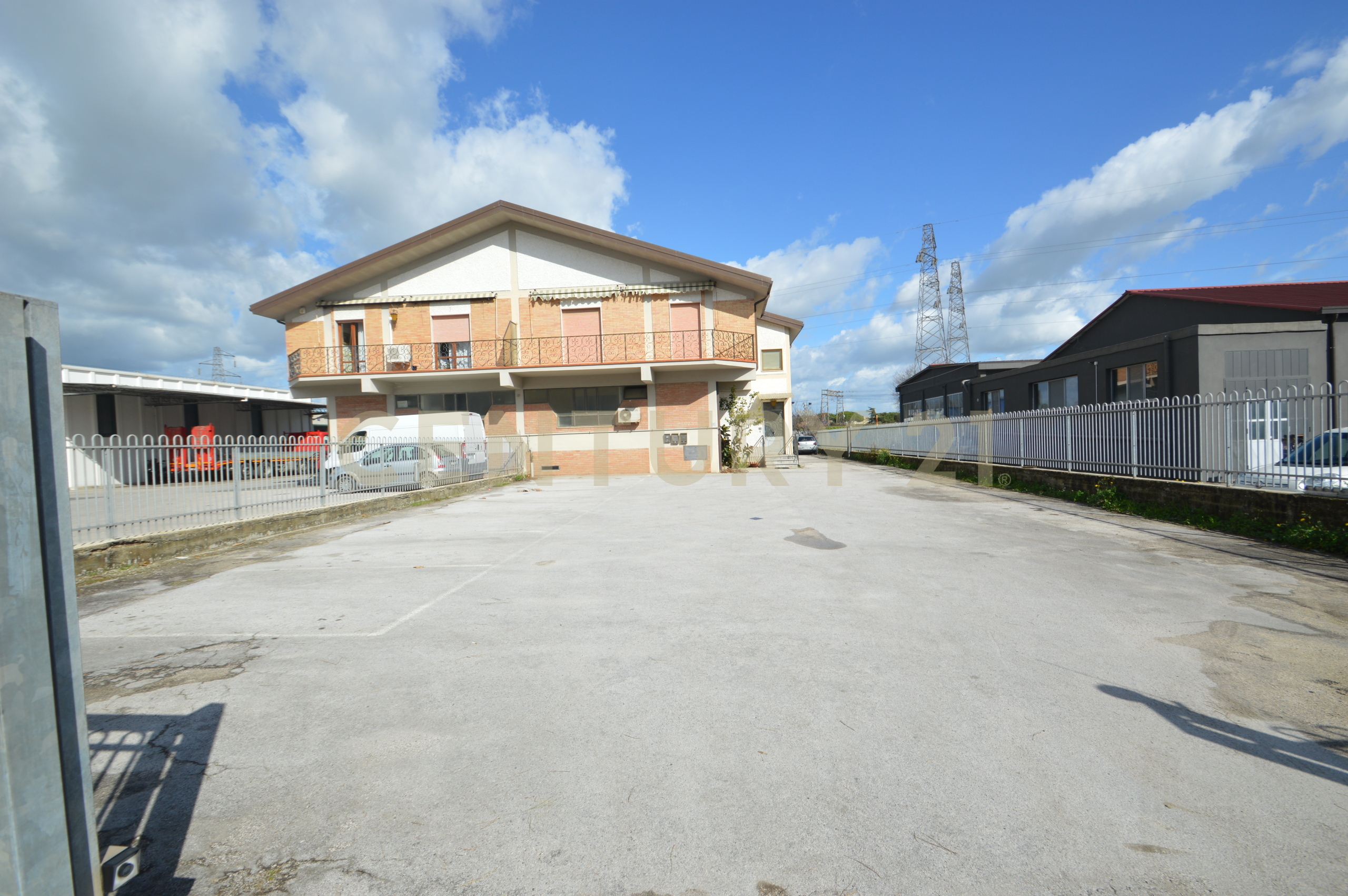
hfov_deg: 100.4
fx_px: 561
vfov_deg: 77.2
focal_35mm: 15
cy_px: 448
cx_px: 674
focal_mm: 10
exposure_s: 1/320
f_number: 9
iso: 100
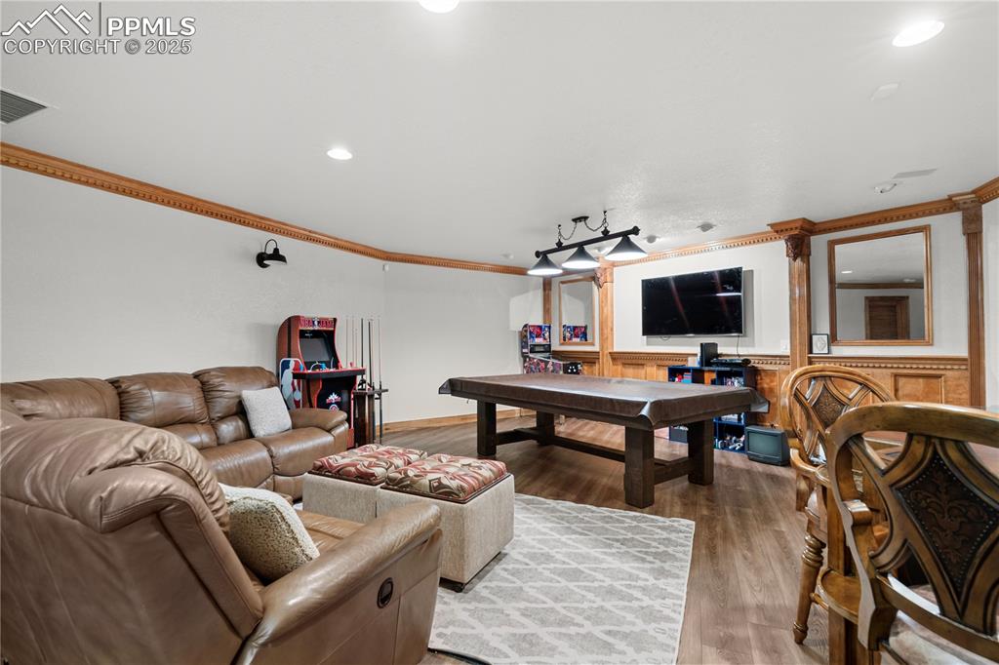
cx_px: 500
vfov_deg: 70.4
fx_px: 472
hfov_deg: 93.3
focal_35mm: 17
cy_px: 332
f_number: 8
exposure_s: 3.2
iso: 400
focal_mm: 17
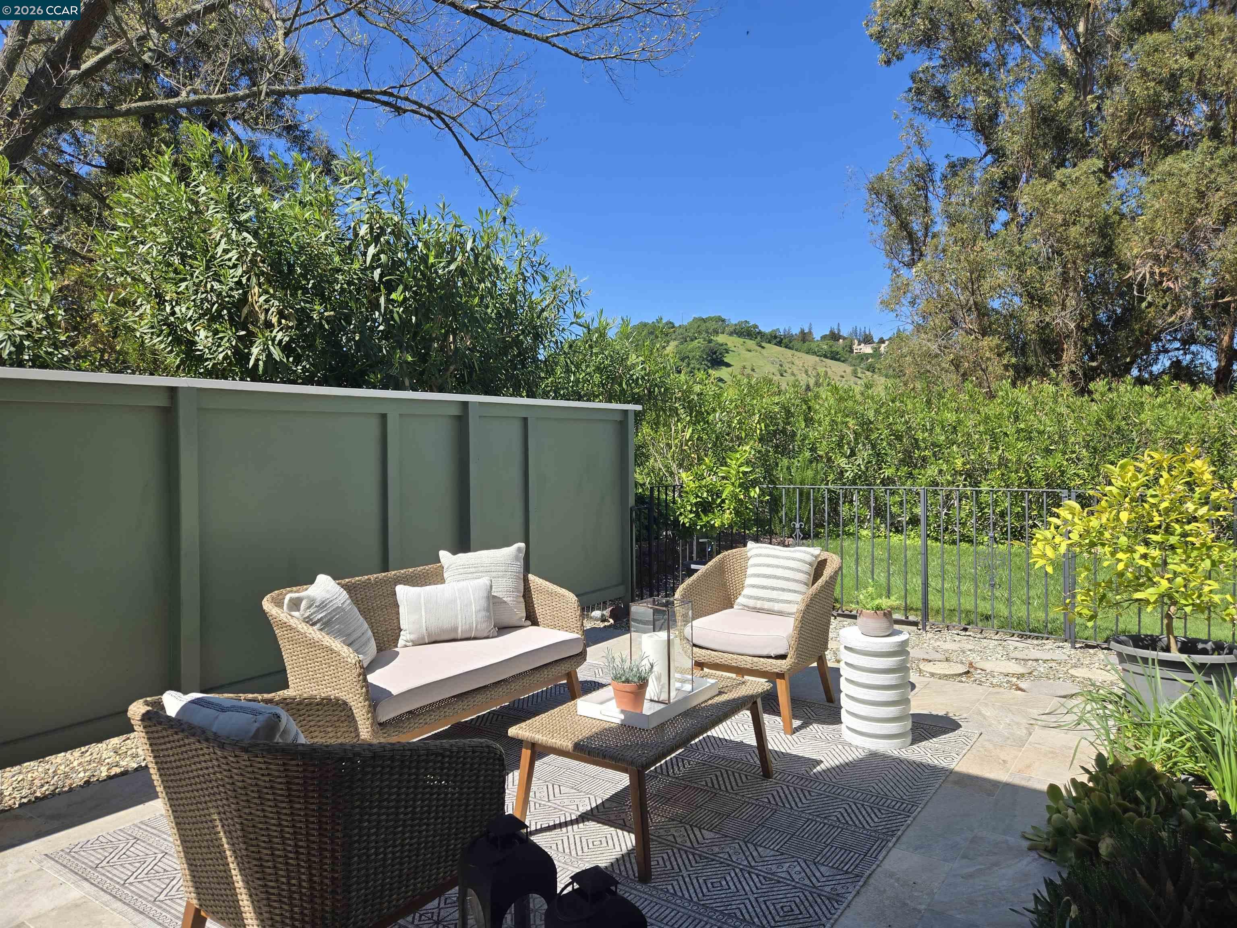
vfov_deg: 58.9
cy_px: 464
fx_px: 822
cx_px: 618
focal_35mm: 23
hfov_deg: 73.9
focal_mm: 5.4
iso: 25
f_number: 1.8
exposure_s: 1/1513
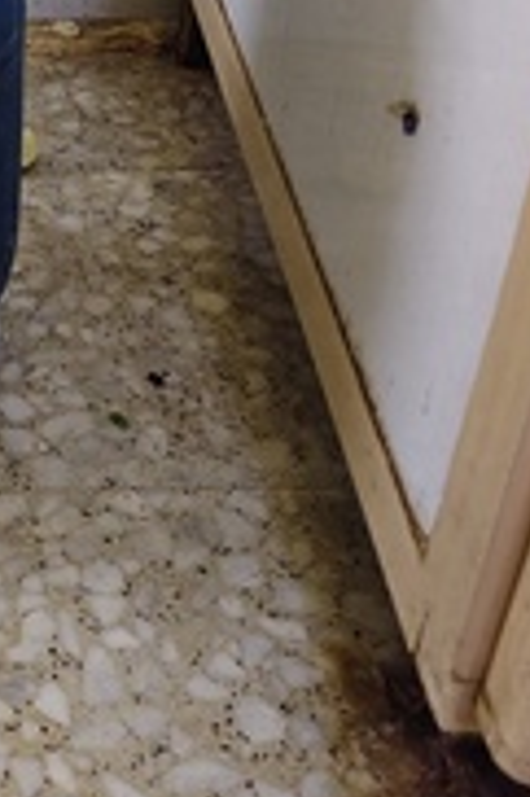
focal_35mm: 60
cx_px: -151
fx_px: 1327
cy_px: -125
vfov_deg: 29.4
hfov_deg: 20.7
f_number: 1.88
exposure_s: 1/33.3
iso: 3232
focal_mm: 5.56
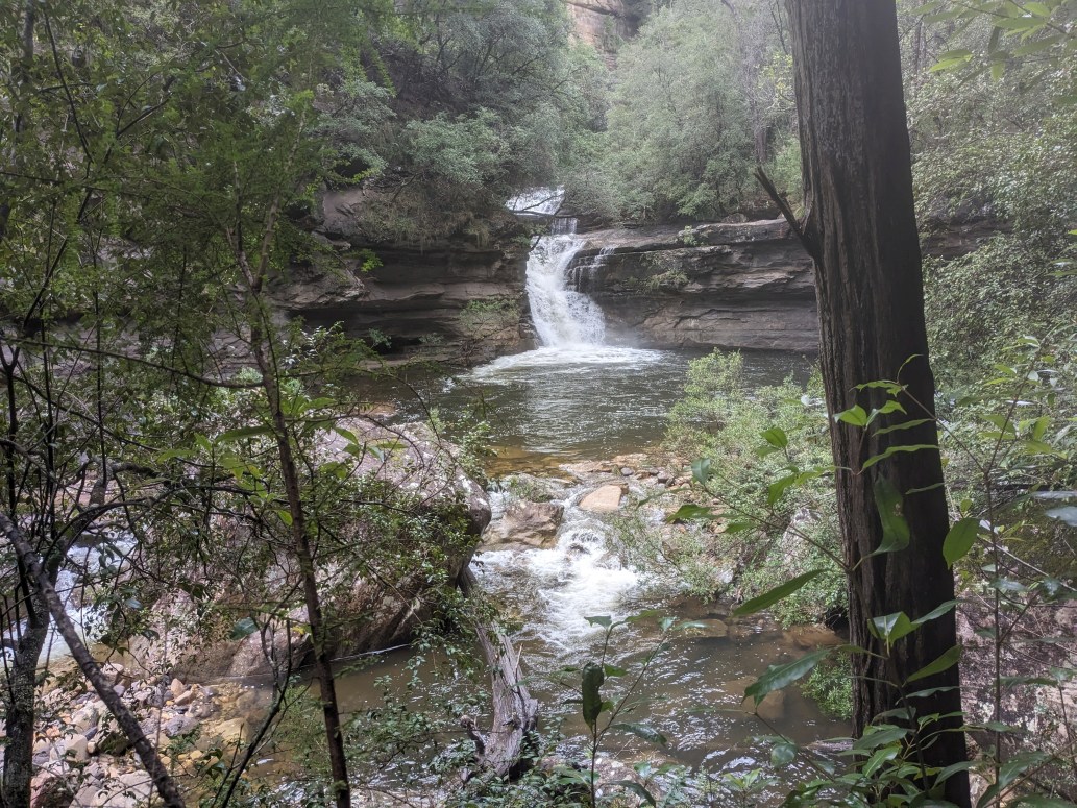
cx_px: 538
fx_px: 840
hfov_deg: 65.3
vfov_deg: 51.4
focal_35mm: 27
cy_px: 404
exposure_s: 1/349
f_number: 1.73
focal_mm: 4.38
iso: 65
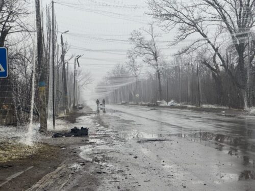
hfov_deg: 25.3
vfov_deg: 19.1
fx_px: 567
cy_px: 96
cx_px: 128
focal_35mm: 77
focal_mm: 9
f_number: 2.8
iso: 125
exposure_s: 1/99
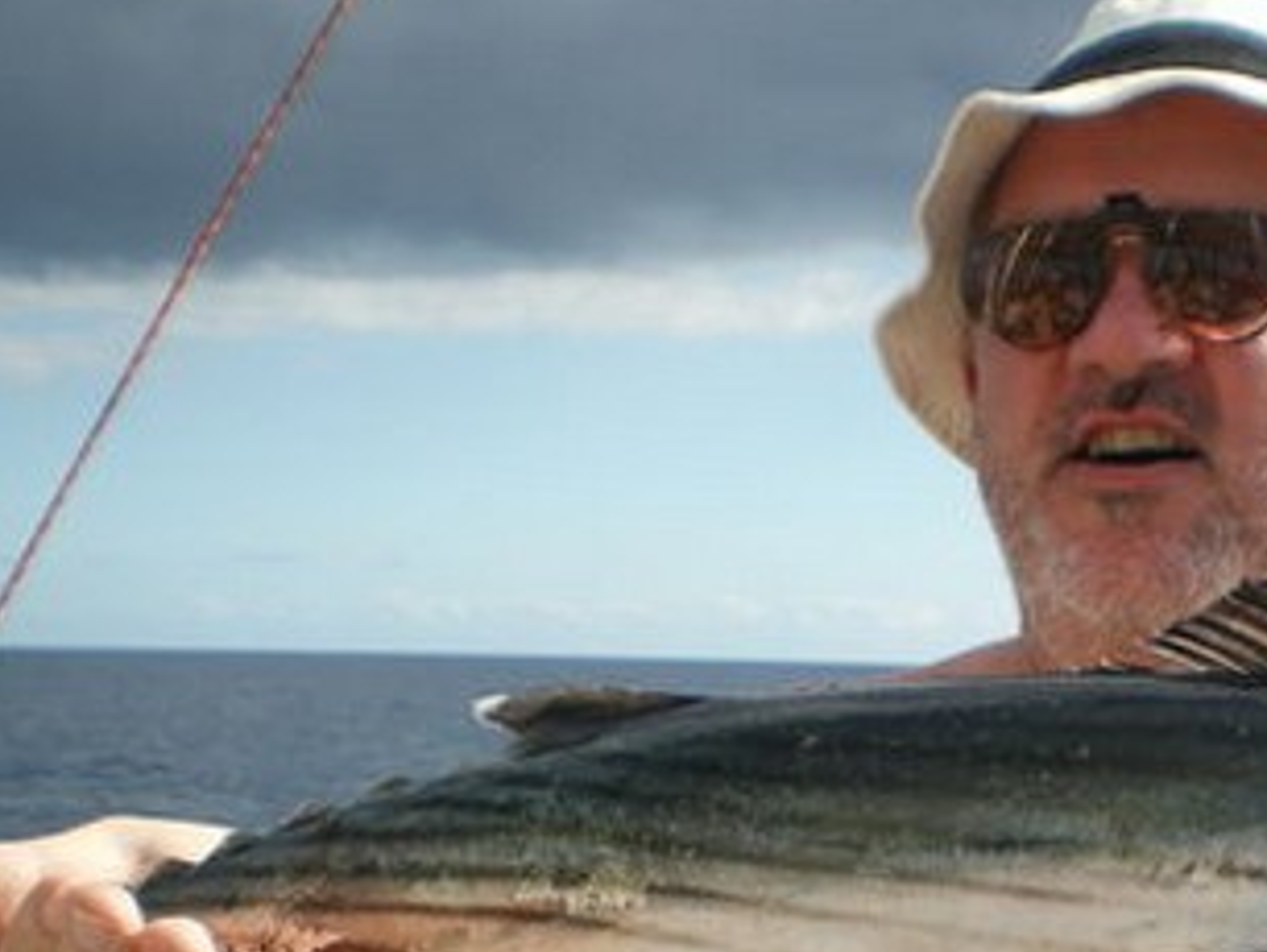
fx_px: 2711
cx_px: 1035
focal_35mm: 74
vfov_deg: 19.4
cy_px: 948
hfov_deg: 25.8
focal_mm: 6.3
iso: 50
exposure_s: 1/320
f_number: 4.6
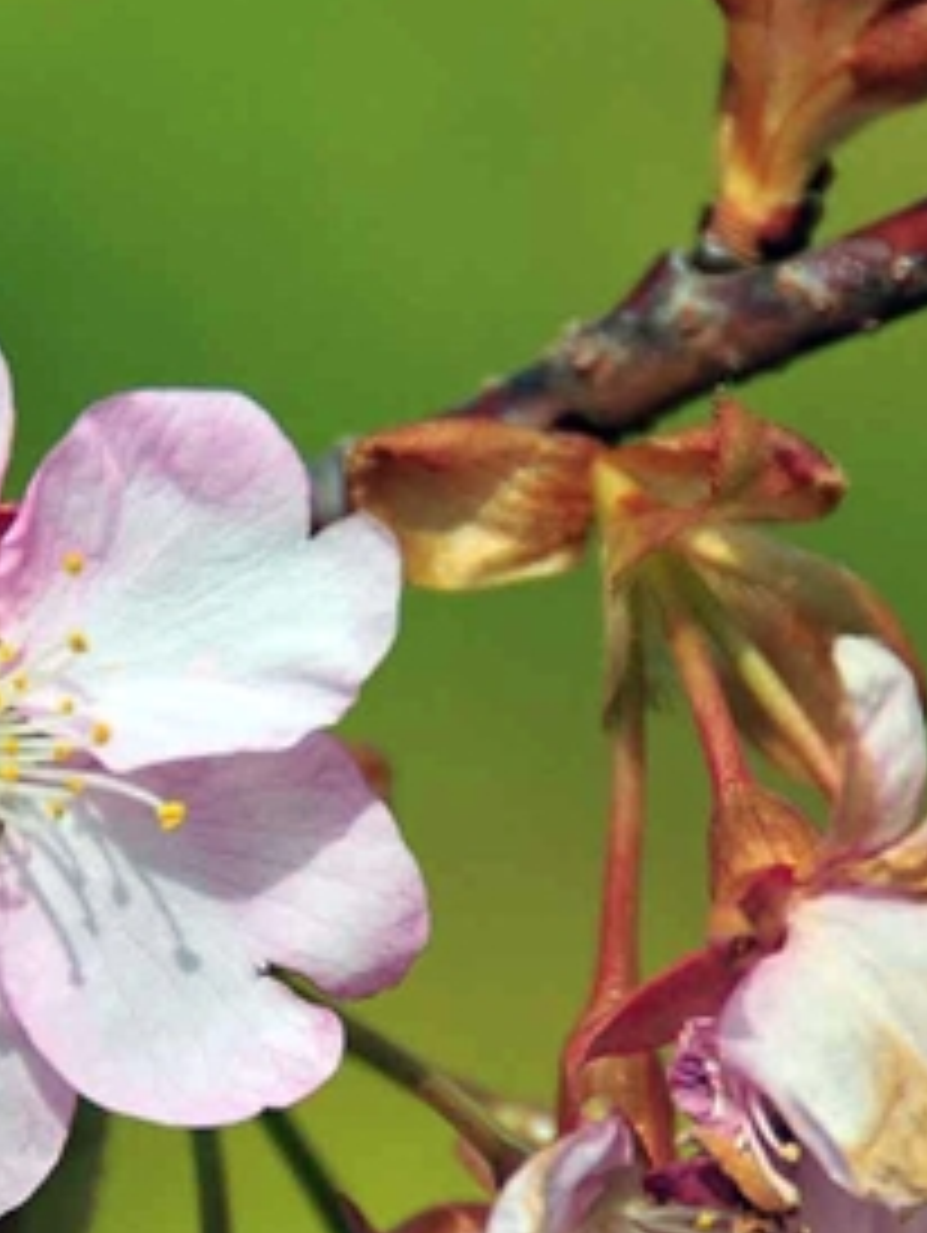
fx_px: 22460
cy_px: 821
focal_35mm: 630
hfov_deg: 2.4
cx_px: 180
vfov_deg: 3.1
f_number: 5.6
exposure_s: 1/1600
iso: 200
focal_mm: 150
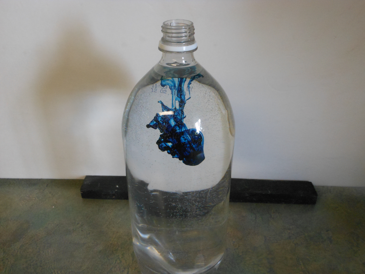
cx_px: 182
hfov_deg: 55.4
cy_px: 137
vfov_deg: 42.9
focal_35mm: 33
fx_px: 348
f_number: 4
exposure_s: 1/25
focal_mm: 5.9
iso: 400
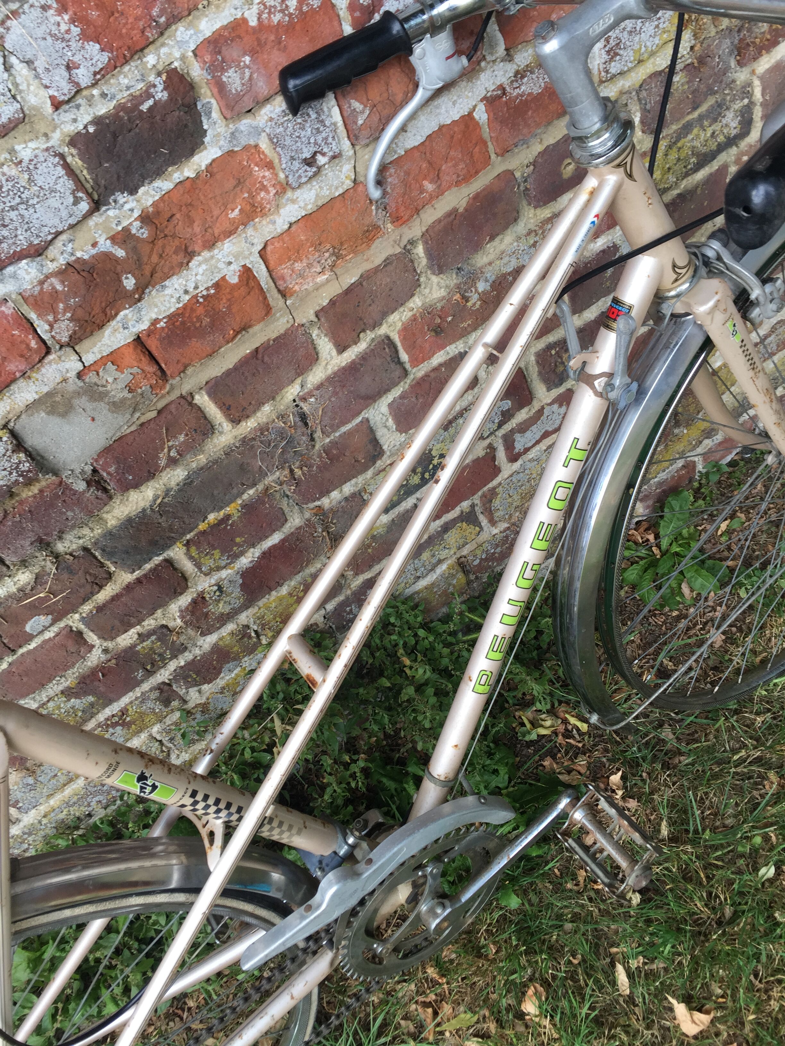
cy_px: 523
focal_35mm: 29
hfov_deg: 48.2
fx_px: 877
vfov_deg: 61.7
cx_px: 392
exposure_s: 1/50
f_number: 2.2
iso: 32
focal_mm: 4.15
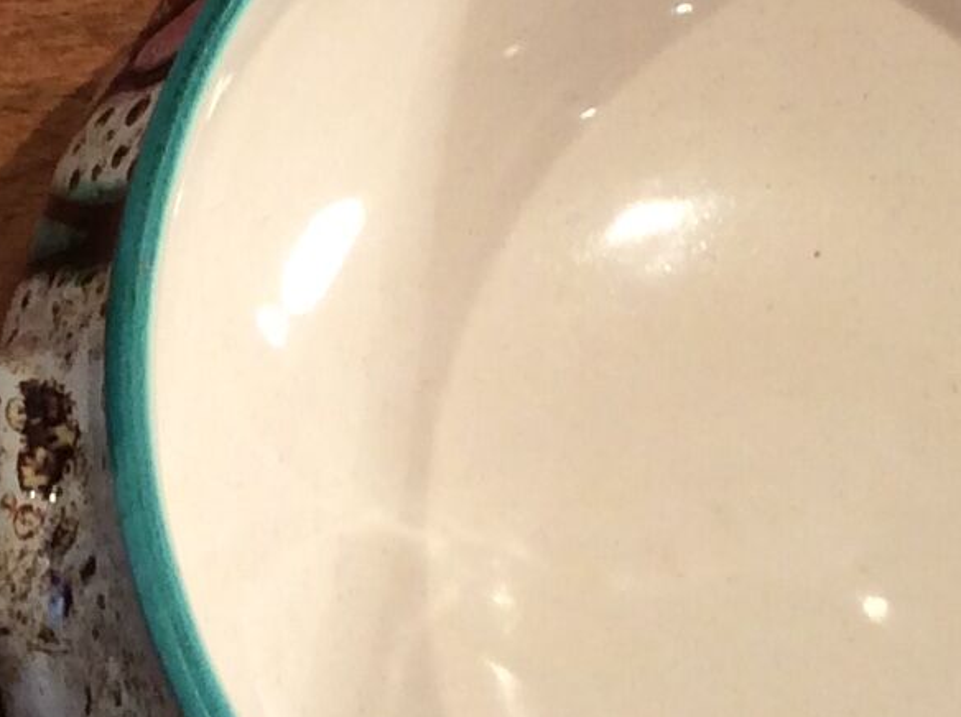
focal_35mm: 142
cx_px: 105
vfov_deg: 10.4
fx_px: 3936
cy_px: 327
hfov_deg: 13.8
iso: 50
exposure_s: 1/25
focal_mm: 3.3
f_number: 2.4
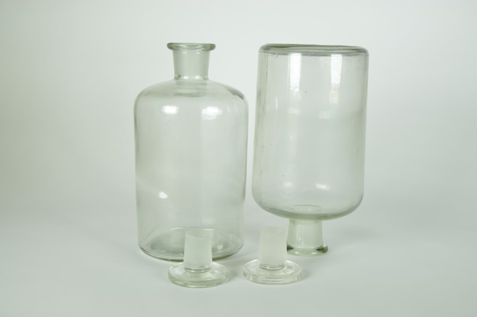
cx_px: 238
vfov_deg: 26.4
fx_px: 675
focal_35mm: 51
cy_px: 158
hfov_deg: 38.9
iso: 100
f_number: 6.3
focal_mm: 34
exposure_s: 1/160
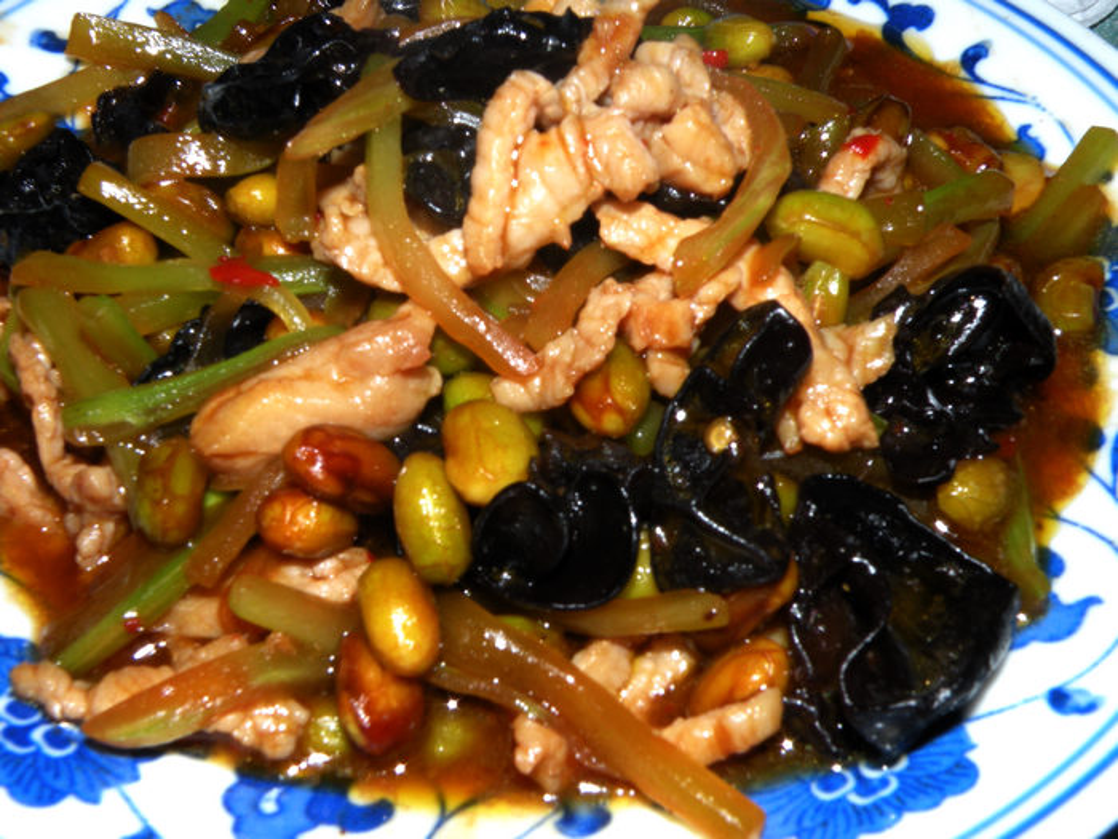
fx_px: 1356
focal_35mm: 42
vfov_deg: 34.3
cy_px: 420
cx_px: 559
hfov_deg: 44.8
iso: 64
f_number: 8
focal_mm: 7.4
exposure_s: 1/60
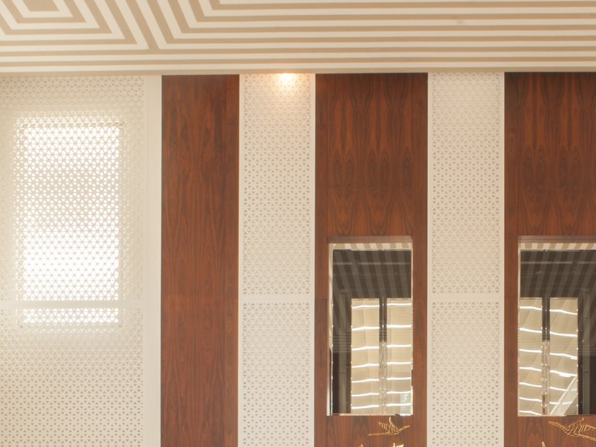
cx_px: 431
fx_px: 964
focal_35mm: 56
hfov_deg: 33.8
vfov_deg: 25.3
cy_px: 398
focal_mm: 24
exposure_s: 1
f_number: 22
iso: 200
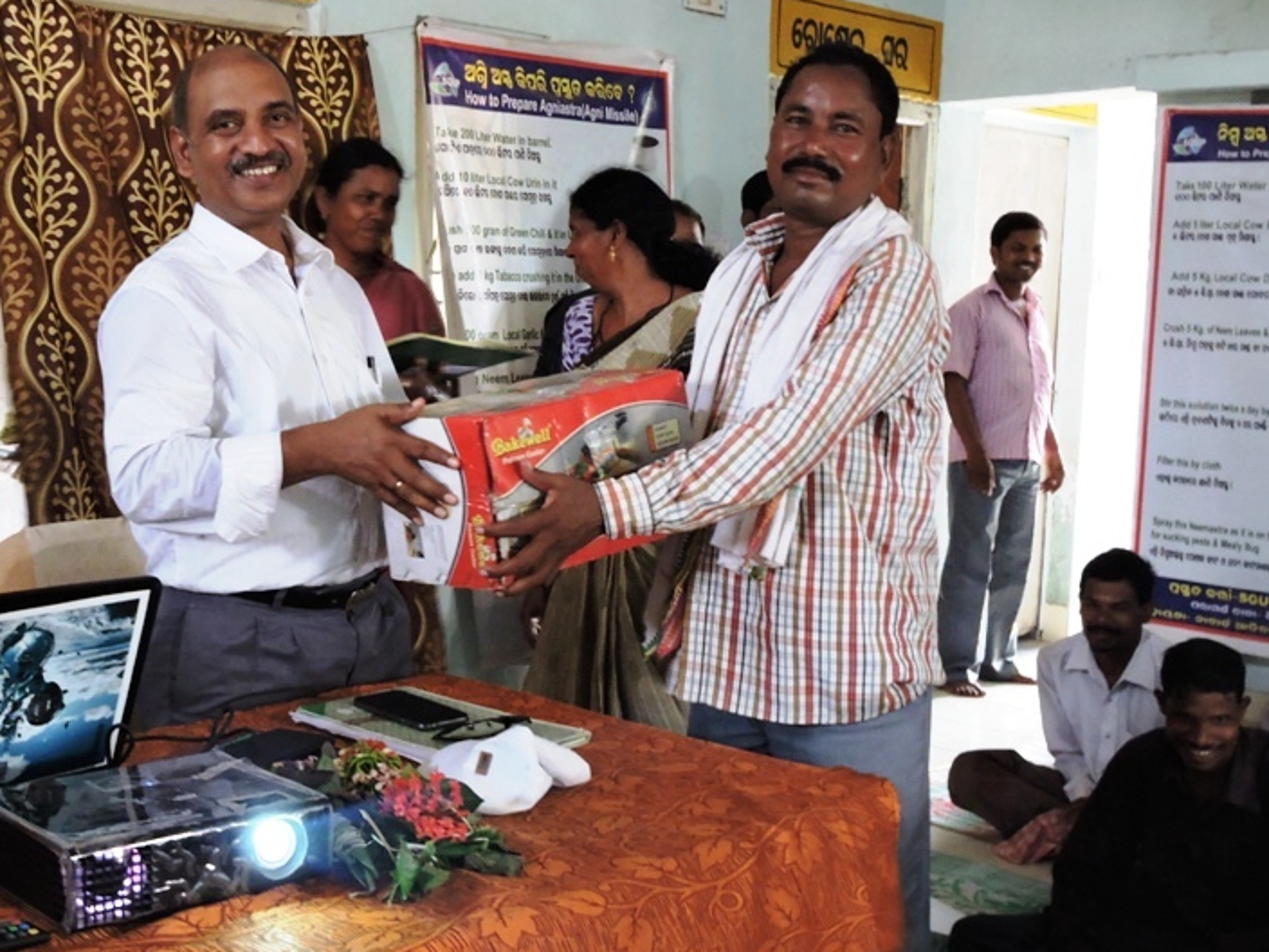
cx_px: 498
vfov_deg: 30.3
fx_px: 1760
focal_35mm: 48
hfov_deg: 39.5
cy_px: 496
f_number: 3.6
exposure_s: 1/8
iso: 400
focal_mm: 5.9
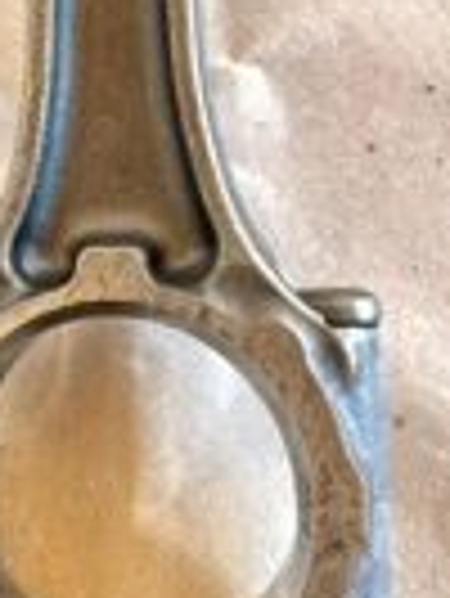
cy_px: -58
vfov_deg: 23.5
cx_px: 112
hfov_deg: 18.8
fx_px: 1350
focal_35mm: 78
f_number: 1.5
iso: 64
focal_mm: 5.7
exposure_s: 1/121
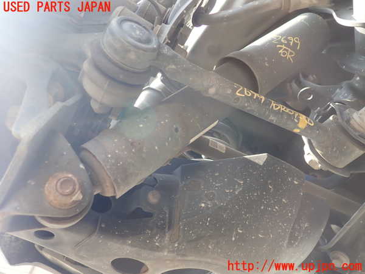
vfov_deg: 46.8
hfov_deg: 60.0
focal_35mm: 30
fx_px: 316
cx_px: 182
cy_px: 137
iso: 100
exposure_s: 1/60
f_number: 2.3
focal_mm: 5.5
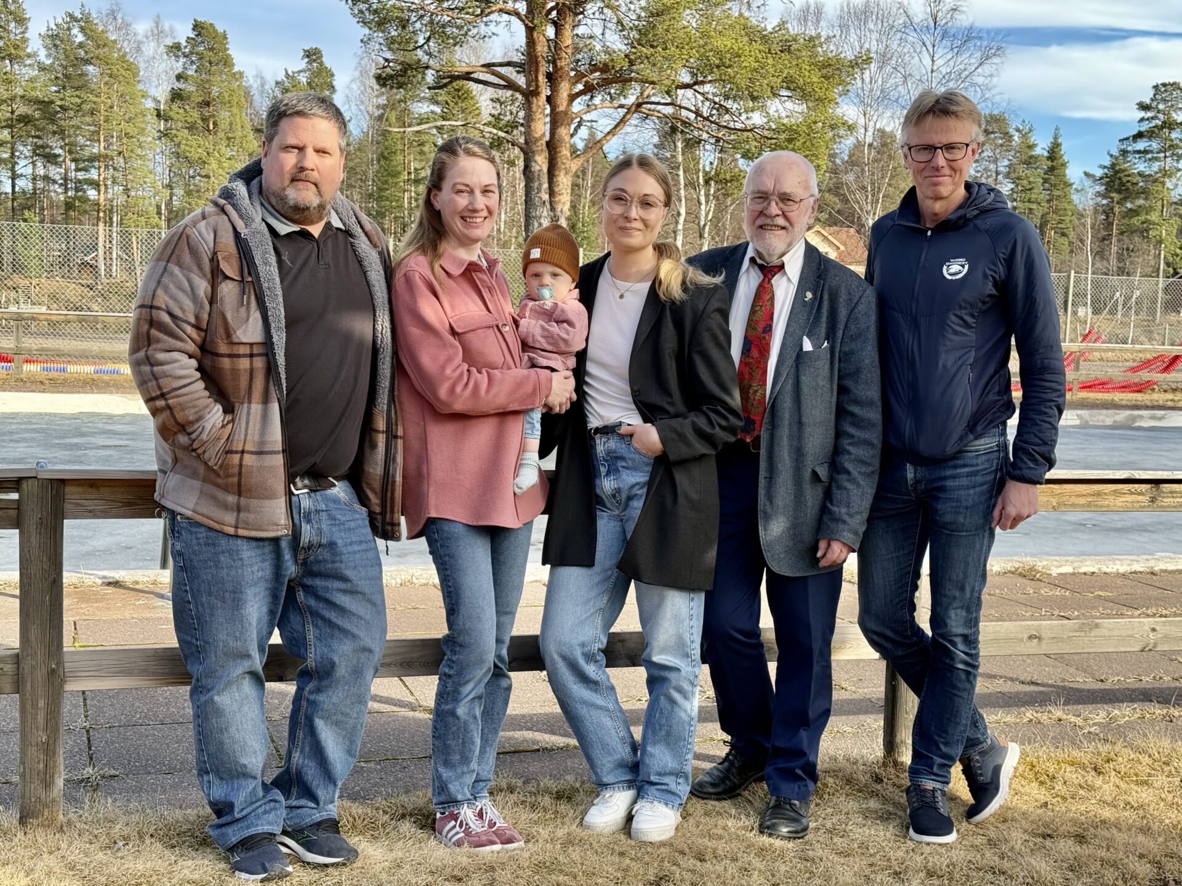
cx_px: 591
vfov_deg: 30.3
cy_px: 443
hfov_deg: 39.7
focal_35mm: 48
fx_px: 1639
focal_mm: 6.76
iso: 64
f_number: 1.78
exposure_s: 1/1027
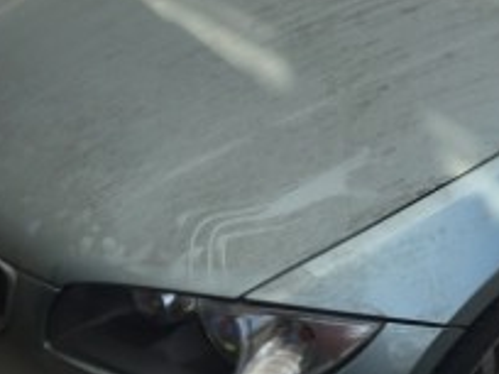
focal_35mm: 57
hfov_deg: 32.3
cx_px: 435
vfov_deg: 25.2
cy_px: 76
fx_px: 822
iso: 32
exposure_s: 1/1464
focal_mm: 4.15
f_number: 2.2
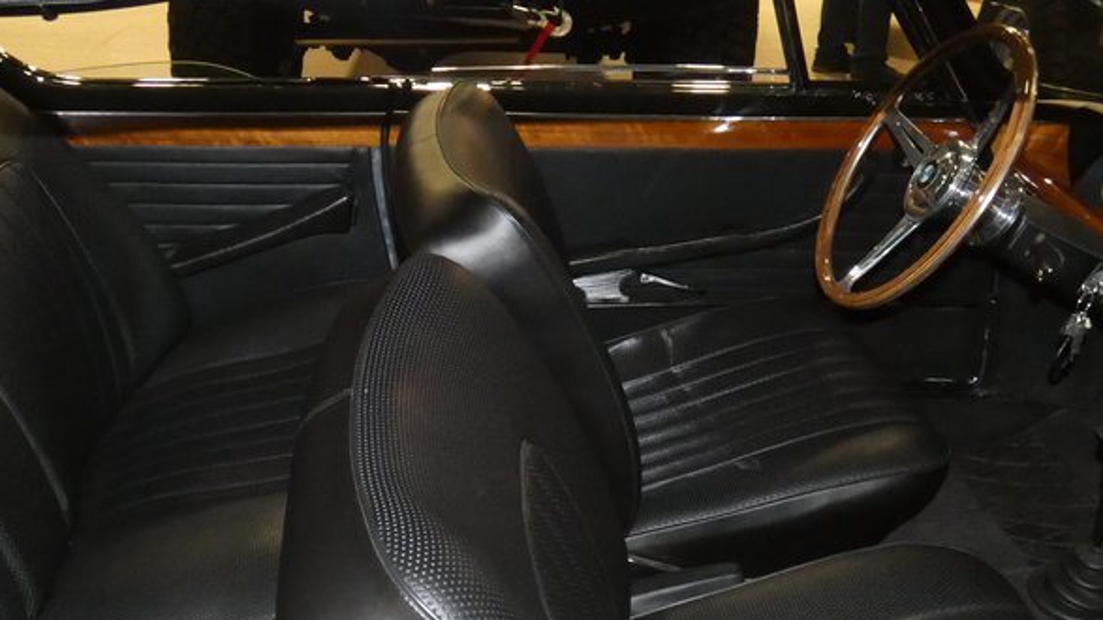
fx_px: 1111
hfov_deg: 52.4
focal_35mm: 38
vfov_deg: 30.9
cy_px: 419
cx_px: 443
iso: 800
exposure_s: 1/250
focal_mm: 3.6
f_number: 2.8
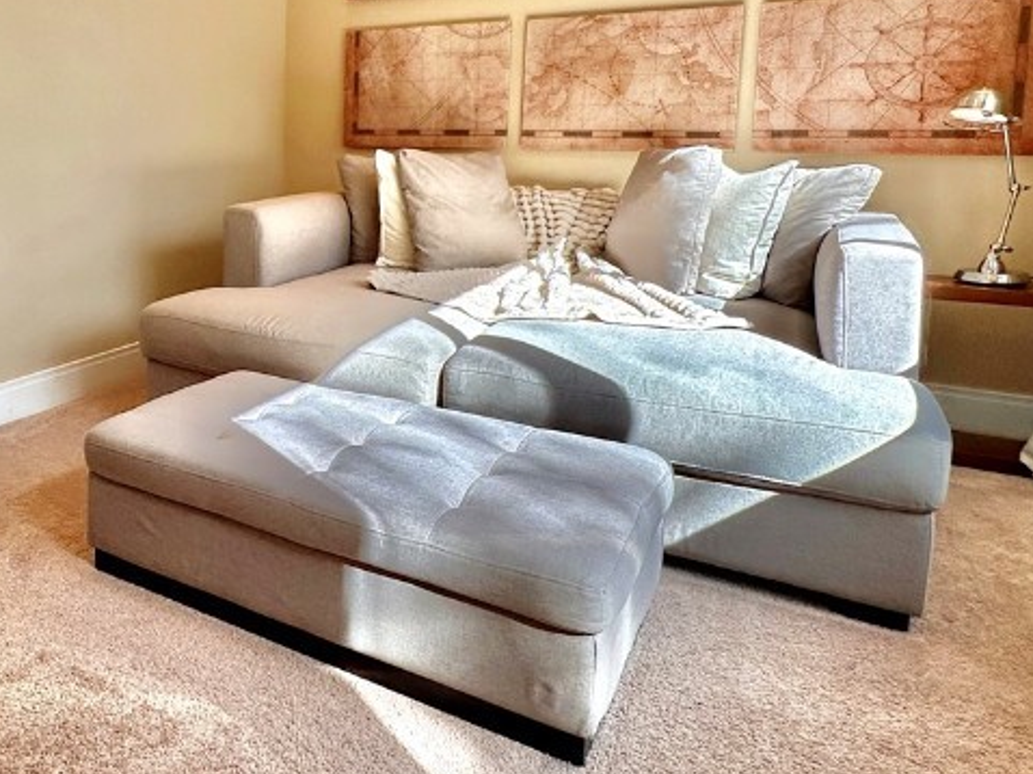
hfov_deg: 54.2
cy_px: 212
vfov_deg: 45.4
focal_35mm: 30
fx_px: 895
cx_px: 153
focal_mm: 2.22
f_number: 2.2
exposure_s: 1/284
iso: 40
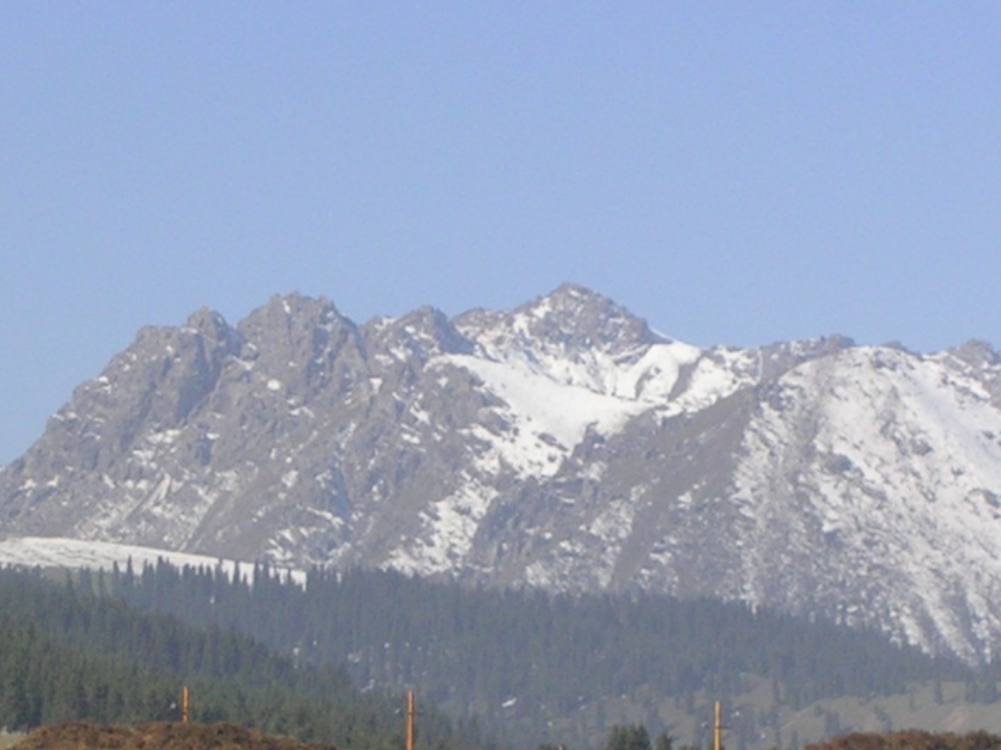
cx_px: 543
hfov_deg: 6.0
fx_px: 9572
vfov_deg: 4.5
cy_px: 649
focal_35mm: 331
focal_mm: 17.4
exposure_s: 1/434
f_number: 4.9
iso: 50
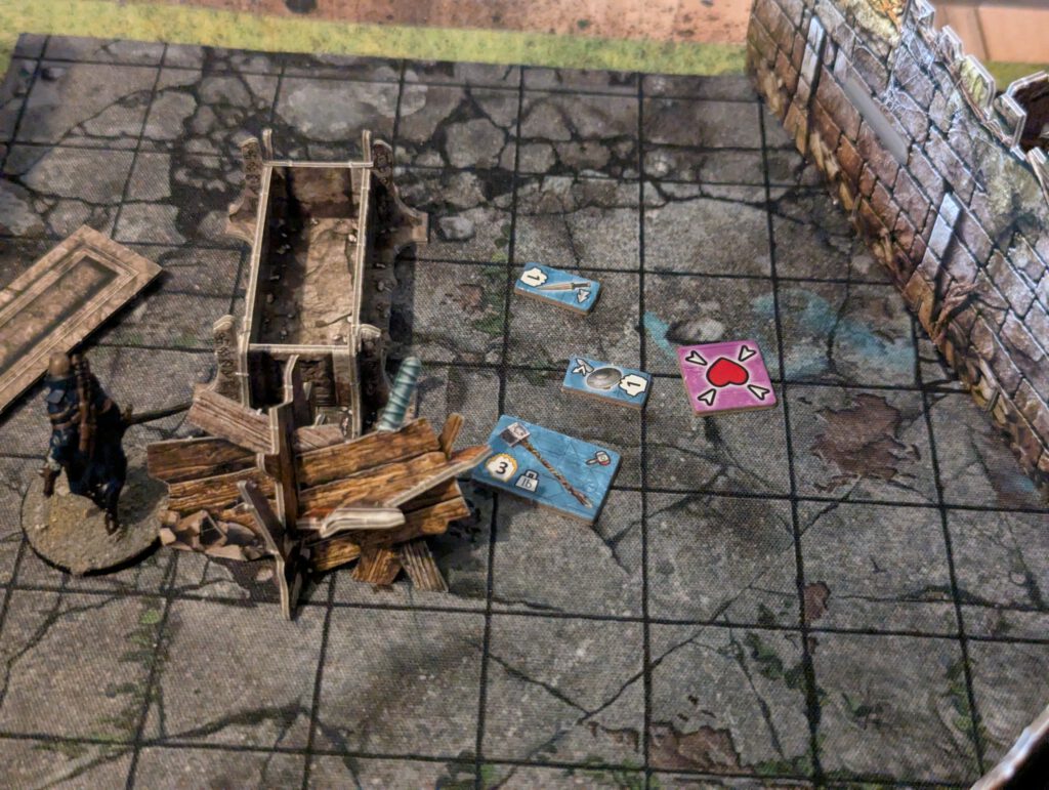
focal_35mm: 48
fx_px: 1457
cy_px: 395
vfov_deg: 30.3
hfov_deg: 39.6
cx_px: 524
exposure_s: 1/50
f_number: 1.85
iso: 2056
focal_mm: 6.81
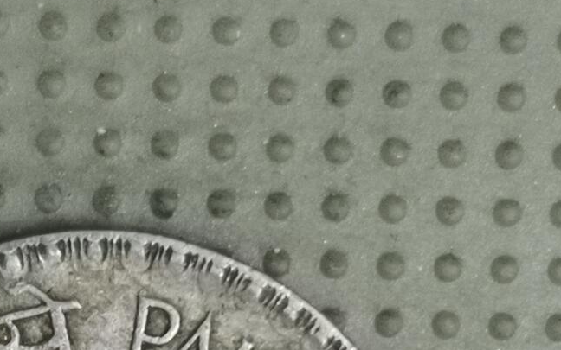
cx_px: 59
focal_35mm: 153
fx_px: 2339
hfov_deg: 13.6
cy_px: 530
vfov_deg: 8.4
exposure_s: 1/25.7
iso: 400
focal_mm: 4.75
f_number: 1.8
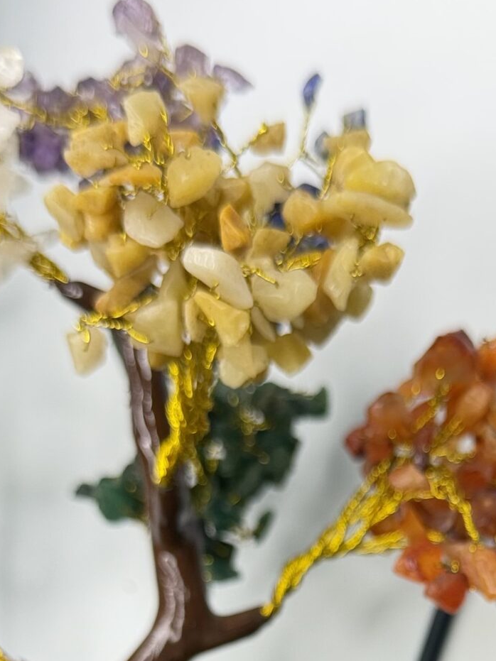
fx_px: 1261
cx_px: 378
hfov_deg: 22.0
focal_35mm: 66
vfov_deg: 27.2
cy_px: 709
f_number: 1.78
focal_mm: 6.76
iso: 125
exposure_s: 1/100
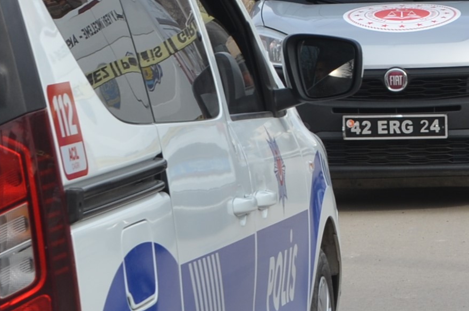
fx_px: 2861
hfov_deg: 9.2
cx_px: 618
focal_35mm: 220
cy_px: 174
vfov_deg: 6.2
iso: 140
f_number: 8
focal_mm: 35
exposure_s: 1/250
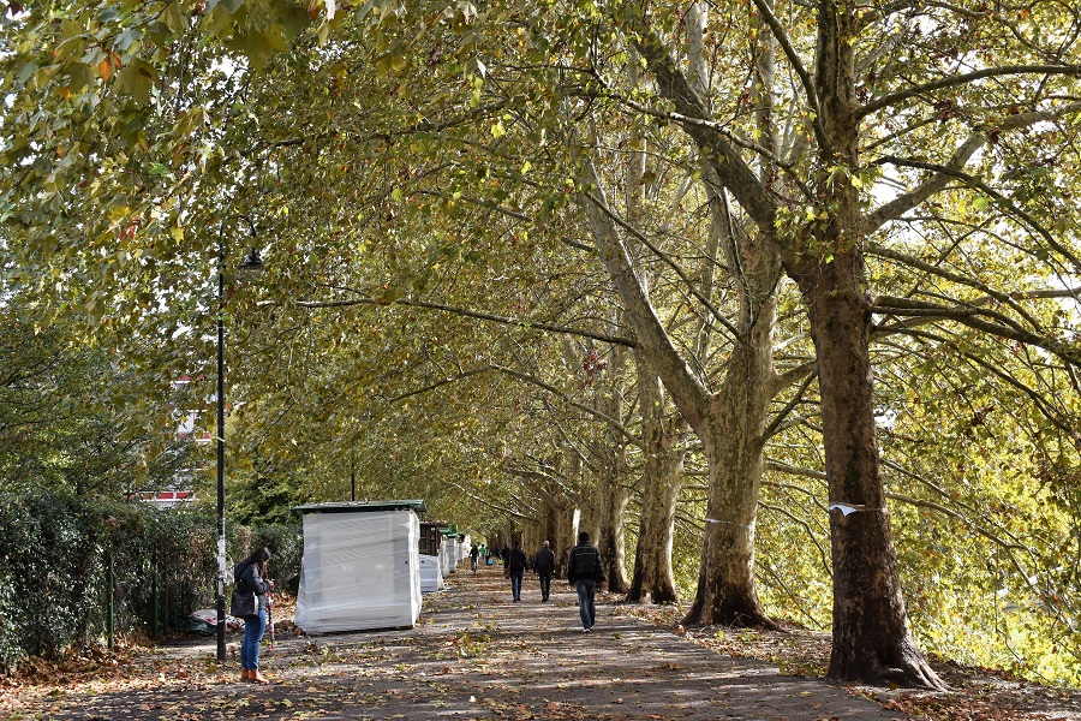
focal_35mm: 44
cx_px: 540
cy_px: 360
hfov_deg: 45.0
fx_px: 1306
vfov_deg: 30.8
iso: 360
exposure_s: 1/250
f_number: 8
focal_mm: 29
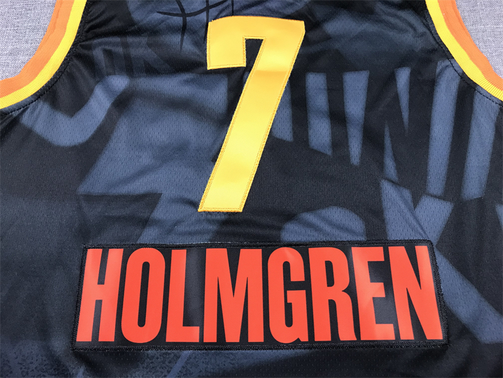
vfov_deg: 49.7
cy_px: 189
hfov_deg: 63.4
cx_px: 252
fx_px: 407
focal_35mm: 28
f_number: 1.8
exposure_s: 1/33
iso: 25
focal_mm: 3.99
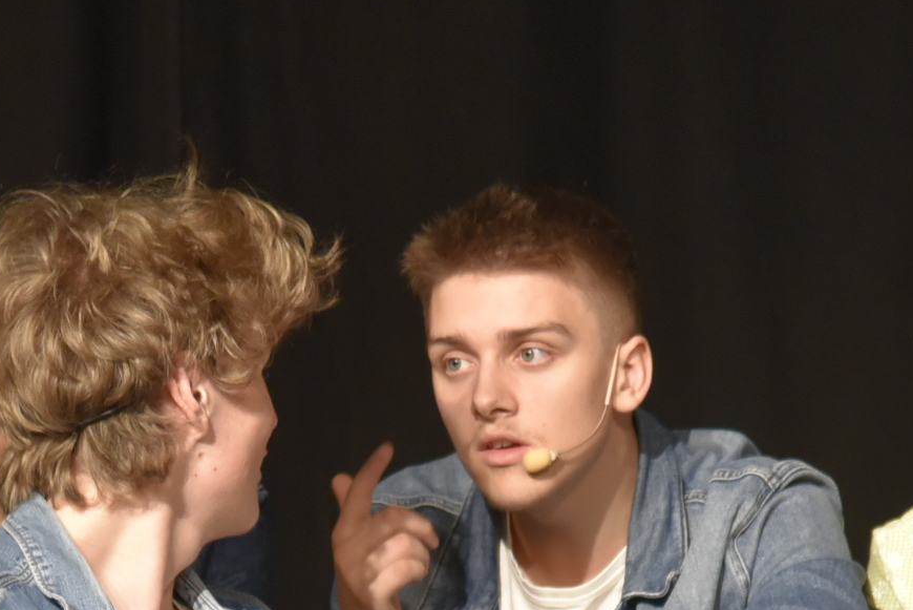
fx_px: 10530
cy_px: 692
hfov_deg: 5.0
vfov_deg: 3.3
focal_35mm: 415
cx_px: 286
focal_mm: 120
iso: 2000
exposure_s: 1/50
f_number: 4
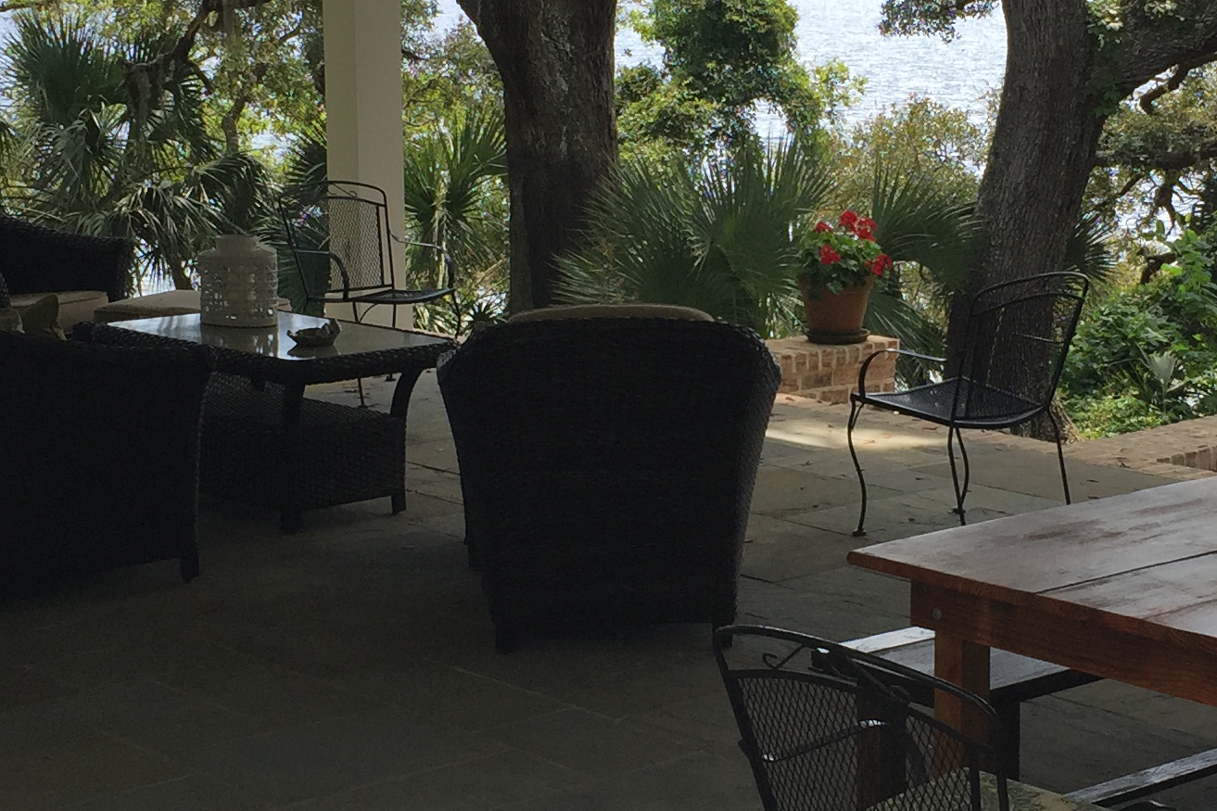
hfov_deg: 26.9
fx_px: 2535
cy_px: 377
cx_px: 757
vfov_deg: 18.2
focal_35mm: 75
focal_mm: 4.15
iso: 32
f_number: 2.2
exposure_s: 1/590
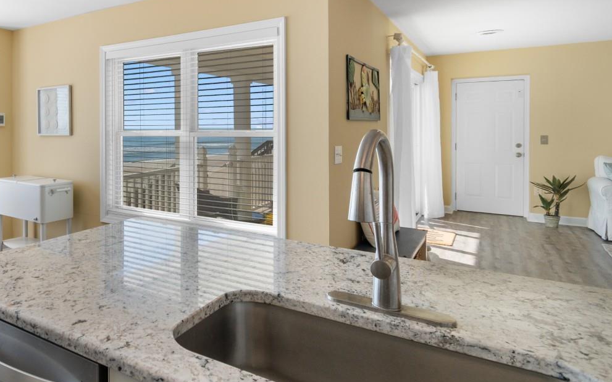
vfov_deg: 48.2
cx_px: 130
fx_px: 417
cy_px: 120
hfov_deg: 66.4
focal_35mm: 25
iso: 100
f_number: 4.5
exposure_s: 1/80
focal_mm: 10
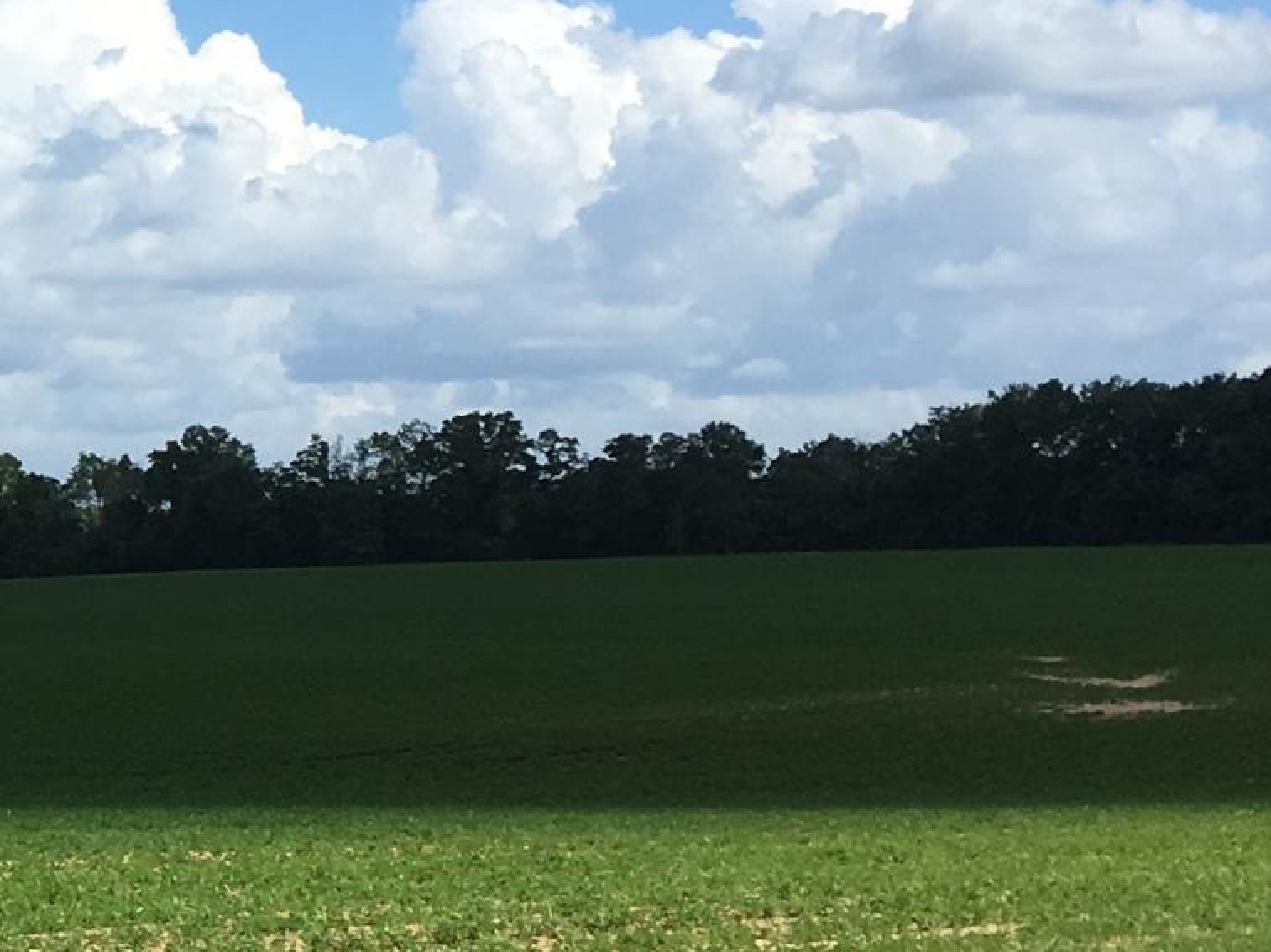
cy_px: 480
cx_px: -813
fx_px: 4220
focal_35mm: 115
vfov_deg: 12.9
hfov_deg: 15.4
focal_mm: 4.15
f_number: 2.2
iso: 25
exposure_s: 1/1972
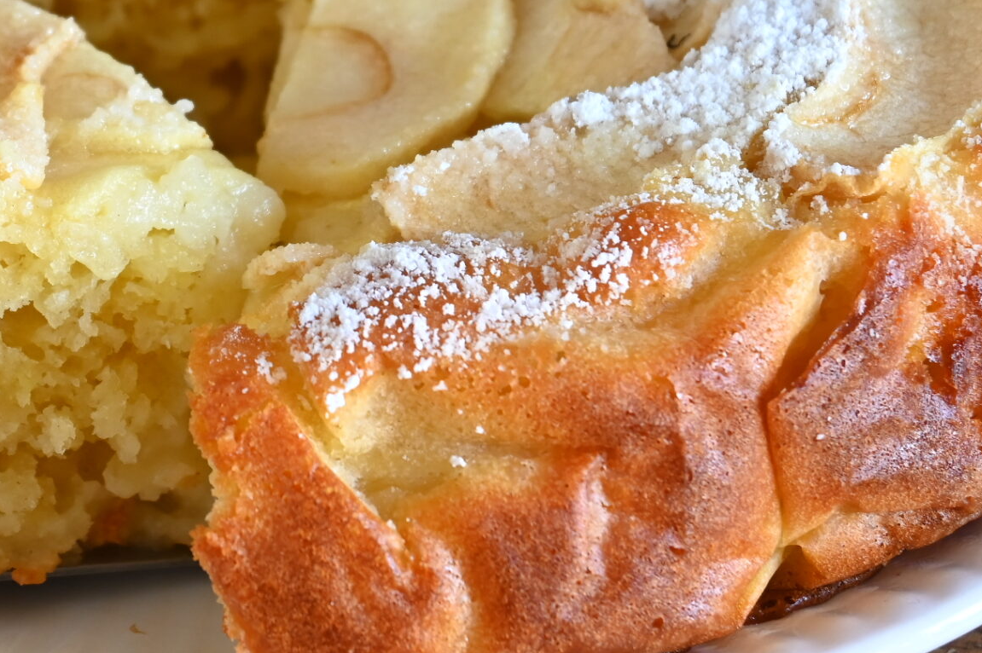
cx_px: 162
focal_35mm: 149
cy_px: 105
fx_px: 4062
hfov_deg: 13.7
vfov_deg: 9.2
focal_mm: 45
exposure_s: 1/8
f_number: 6.3
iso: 200
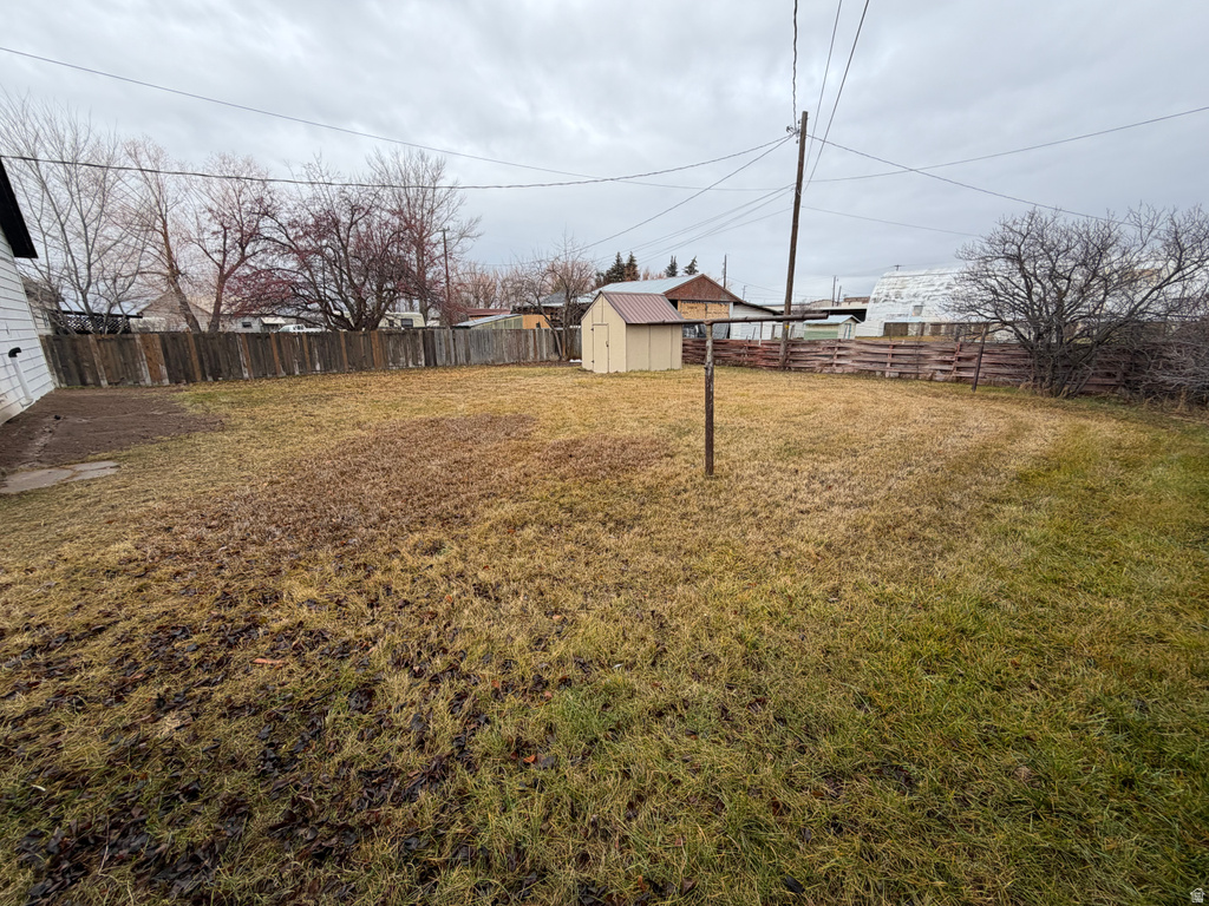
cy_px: 453
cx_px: 604
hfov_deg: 102.1
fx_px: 489
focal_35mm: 14
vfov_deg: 85.7
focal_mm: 2.22
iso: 40
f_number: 2.2
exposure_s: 1/502
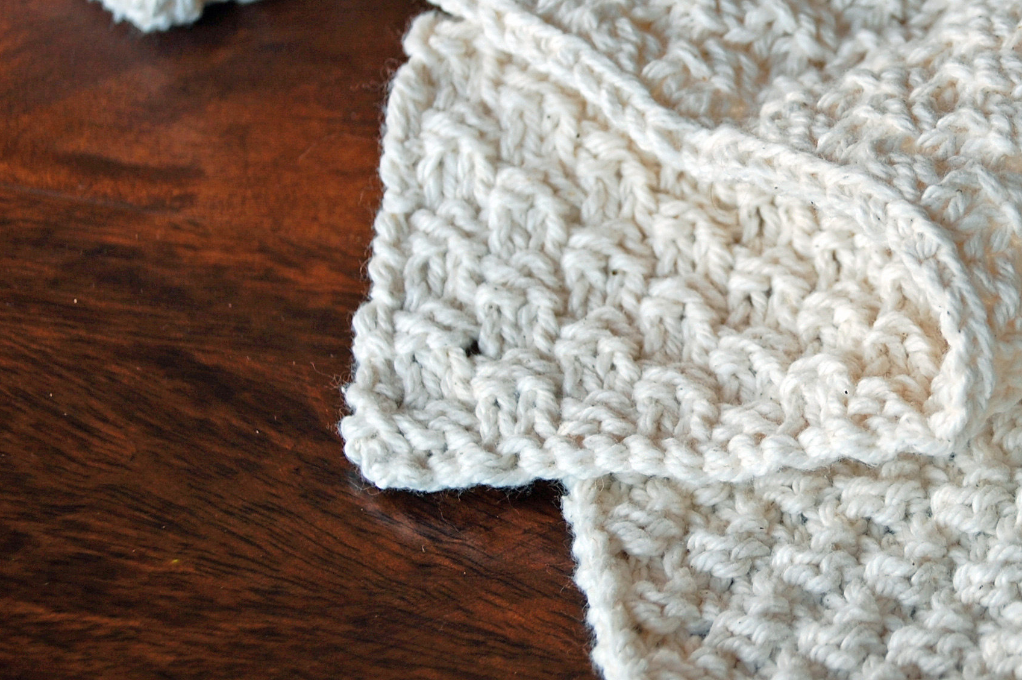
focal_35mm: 133
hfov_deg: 15.3
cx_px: 903
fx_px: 3773
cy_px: 241
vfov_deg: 10.3
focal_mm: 50
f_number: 5.6
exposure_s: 1/125
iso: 200
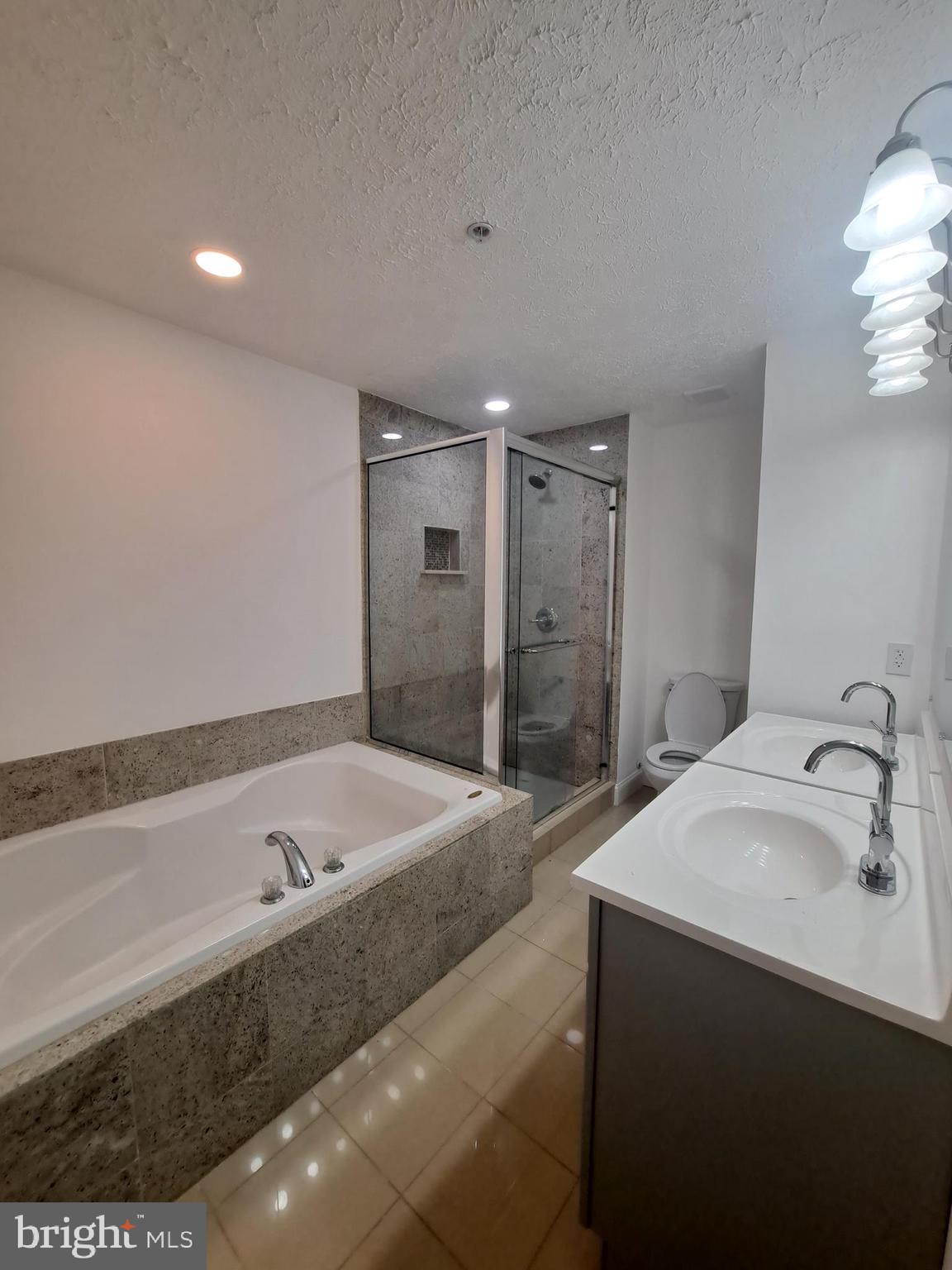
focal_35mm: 13
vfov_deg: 106.2
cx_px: 476
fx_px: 477
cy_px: 635
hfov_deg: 89.9
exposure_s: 1/120
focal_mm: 1.74
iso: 50
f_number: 2.2
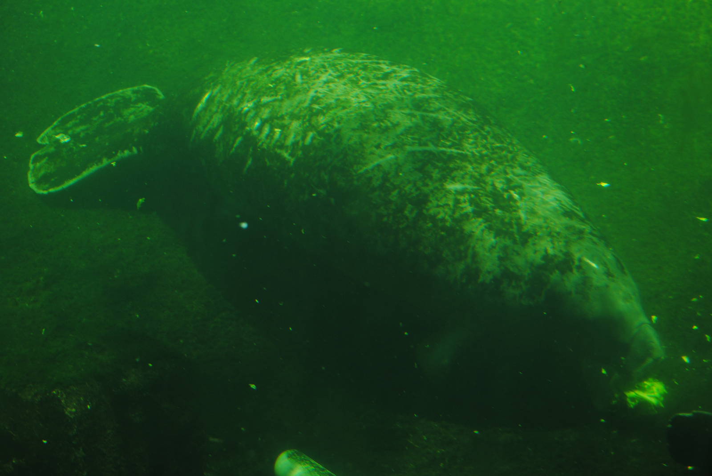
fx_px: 1634
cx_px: 356
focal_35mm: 82
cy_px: 238
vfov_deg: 16.6
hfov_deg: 24.6
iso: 200
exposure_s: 1/80
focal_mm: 55
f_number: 4.5
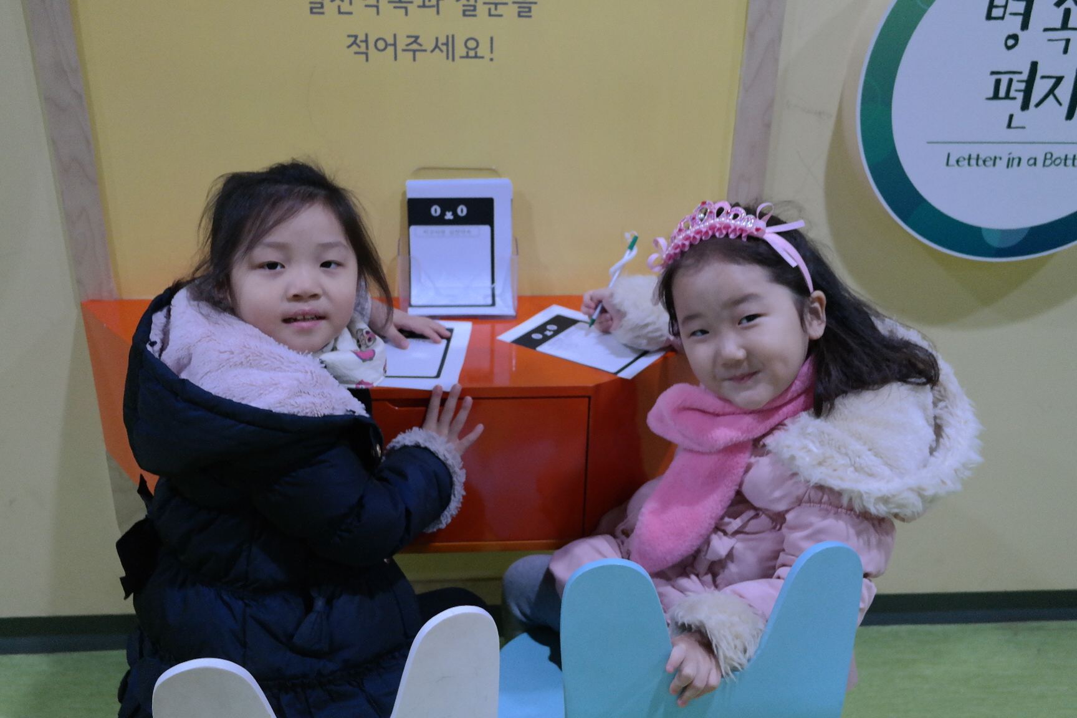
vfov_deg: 36.9
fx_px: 1077
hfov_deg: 53.1
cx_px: 538
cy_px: 359
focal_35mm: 36
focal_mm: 24
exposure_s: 1/50
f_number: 3.5
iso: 1600
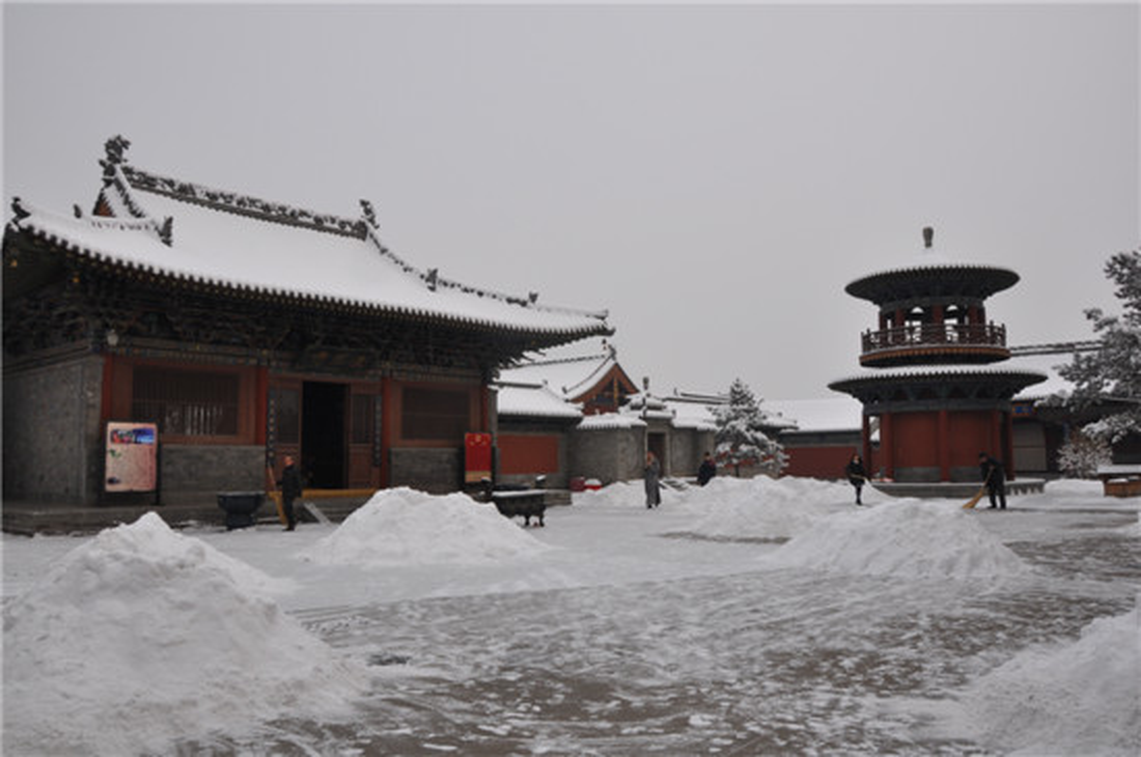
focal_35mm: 27
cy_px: 378
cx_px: 570
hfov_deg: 67.5
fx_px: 854
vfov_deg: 47.8
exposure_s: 1/160
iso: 200
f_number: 13
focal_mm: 18
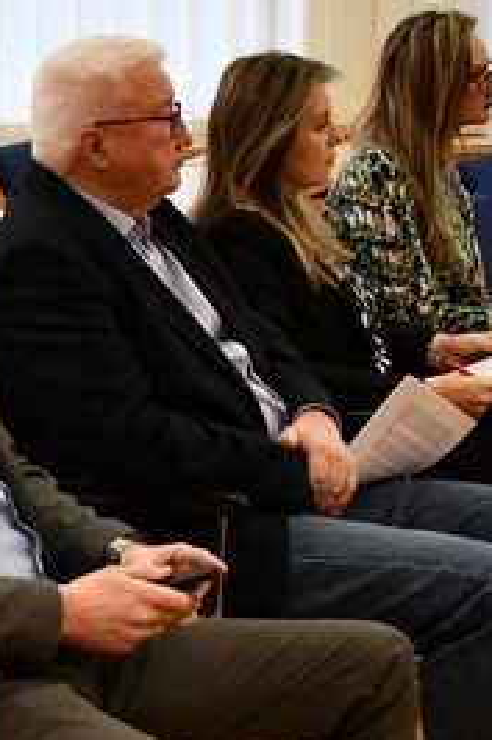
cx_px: -564
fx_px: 2135
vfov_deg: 19.7
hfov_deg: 11.5
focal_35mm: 104
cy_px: 366
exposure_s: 1/125
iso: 2000
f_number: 3.5
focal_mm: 18
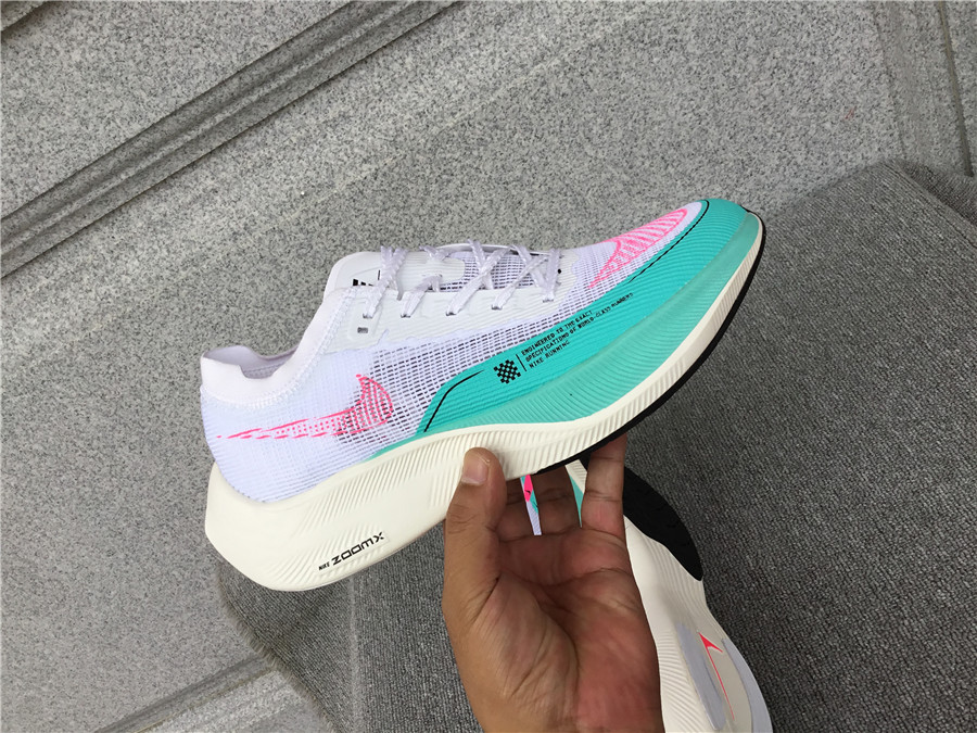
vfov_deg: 45.4
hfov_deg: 58.4
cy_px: 366
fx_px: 875
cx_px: 488
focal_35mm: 31
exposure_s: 1/247
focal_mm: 3.3
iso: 25
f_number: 2.4
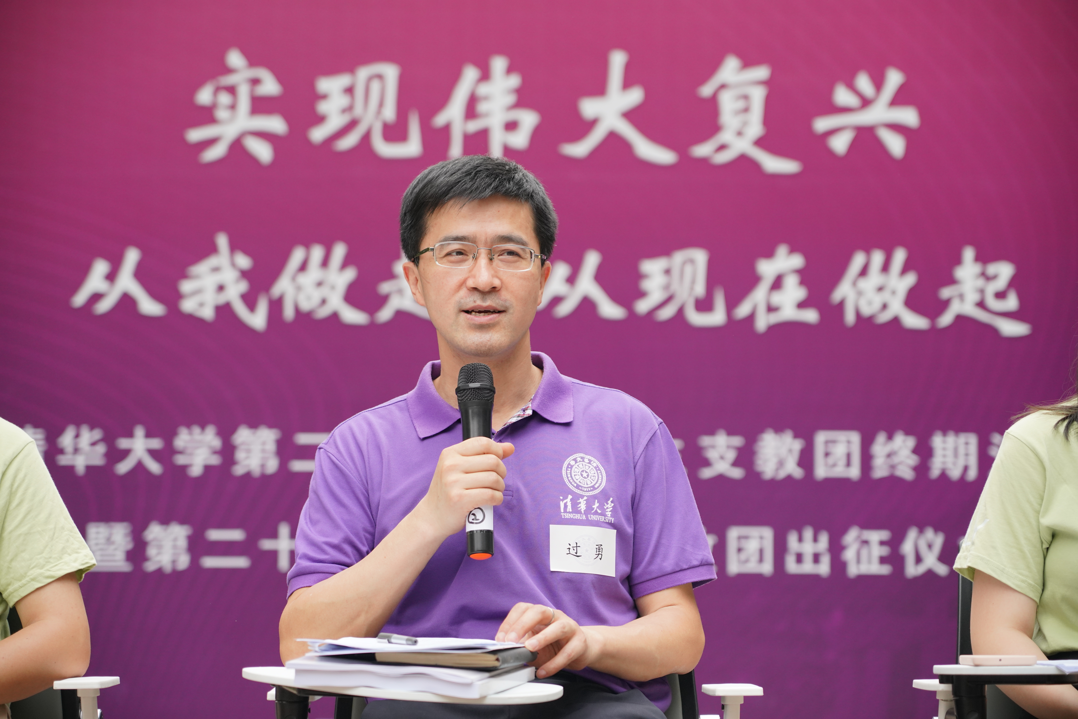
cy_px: 360
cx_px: 539
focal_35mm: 100
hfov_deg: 20.4
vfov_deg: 13.7
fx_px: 2995
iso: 1000
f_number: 4
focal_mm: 100
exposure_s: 1/2000
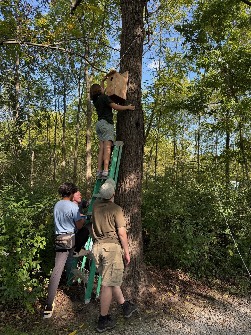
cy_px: 168
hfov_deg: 56.8
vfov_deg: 71.6
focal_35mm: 24
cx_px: 126
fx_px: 232
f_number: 1.78
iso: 100
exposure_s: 1/677
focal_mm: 6.76
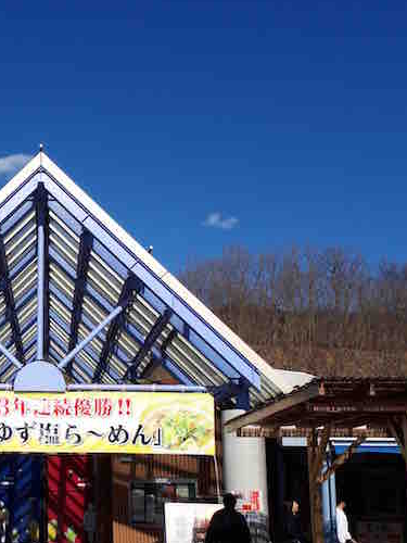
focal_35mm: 54
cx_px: 22
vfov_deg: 35.4
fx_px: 847
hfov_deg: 25.9
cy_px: 328
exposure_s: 1/2304
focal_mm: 3.6
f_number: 1.9
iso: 40
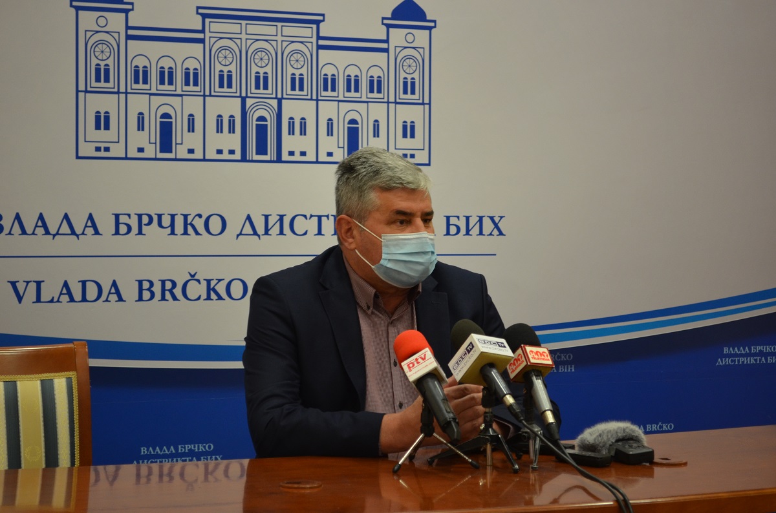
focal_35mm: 82
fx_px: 1774
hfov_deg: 24.7
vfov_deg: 16.5
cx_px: 388
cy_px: 256
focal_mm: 55
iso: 800
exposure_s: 1/50
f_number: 5.6
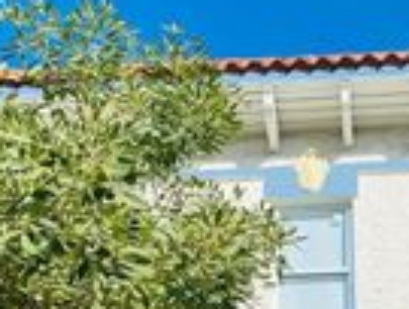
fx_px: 1137
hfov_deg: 20.1
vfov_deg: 14.3
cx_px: 339
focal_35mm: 96
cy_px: 480
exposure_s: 1/3610
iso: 32
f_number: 1.8
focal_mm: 4.25
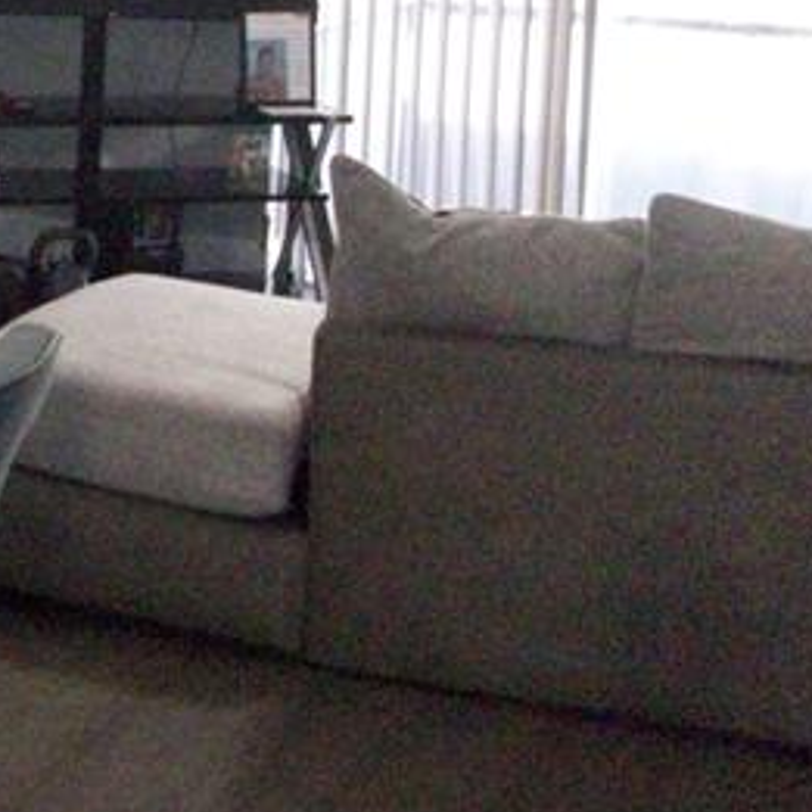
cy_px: 103
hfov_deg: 17.4
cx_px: -314
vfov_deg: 18.6
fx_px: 2442
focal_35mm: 92
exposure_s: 1/64
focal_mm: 5.7
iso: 800
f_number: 2.8
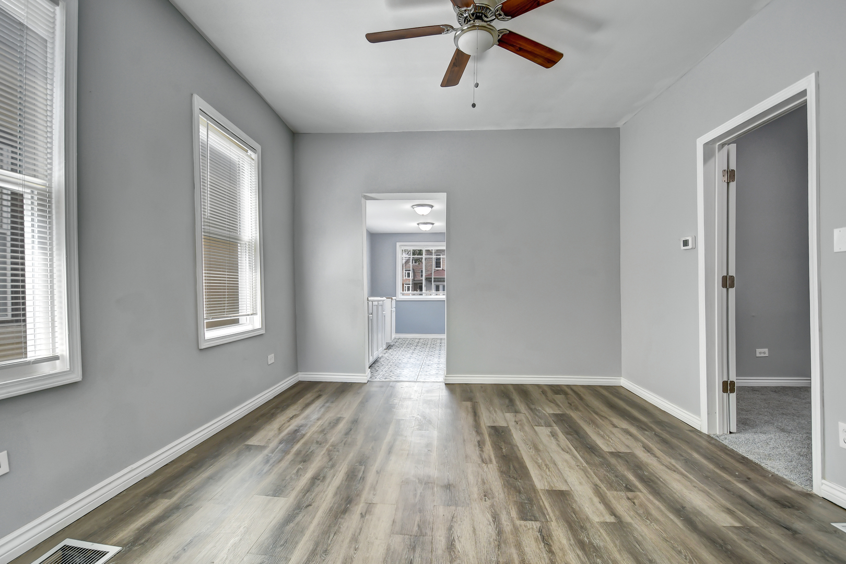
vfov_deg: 77.3
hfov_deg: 100.4
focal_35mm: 15
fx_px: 352
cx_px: 423
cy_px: 282
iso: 200
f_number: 3.5
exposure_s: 1/80
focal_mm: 10
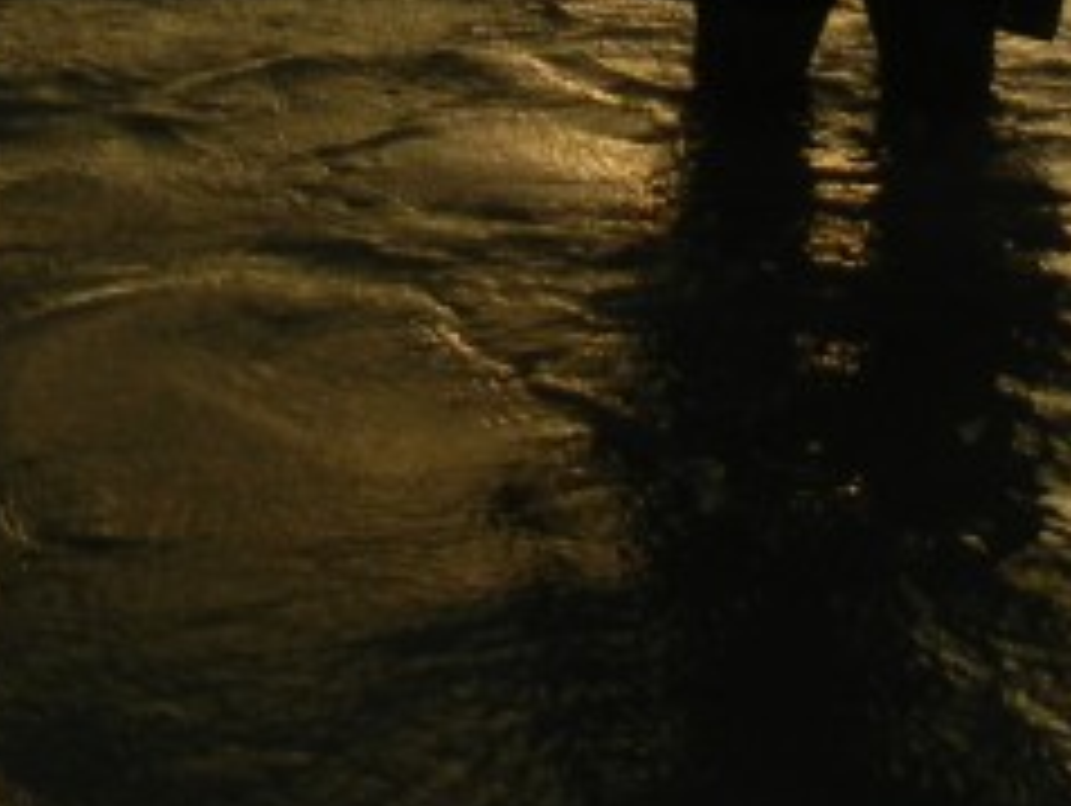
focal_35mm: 129
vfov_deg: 10.4
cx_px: 940
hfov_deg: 15.1
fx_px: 3995
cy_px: -905
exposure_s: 1/290
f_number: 7
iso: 160
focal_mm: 5.4
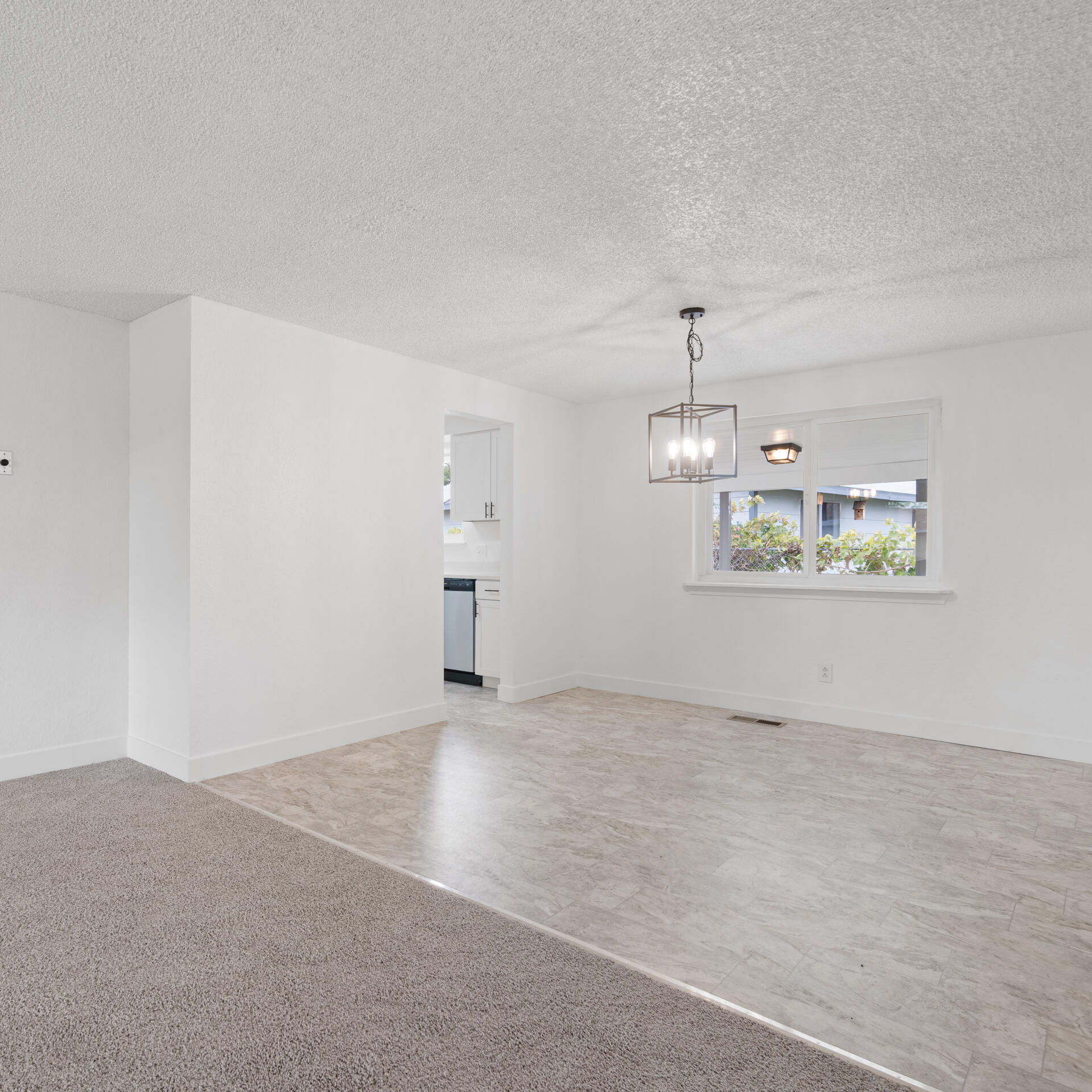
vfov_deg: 74.8
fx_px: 714
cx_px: 403
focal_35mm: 20
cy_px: 553
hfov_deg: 73.4
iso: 100
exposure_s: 1
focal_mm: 10
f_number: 6.3
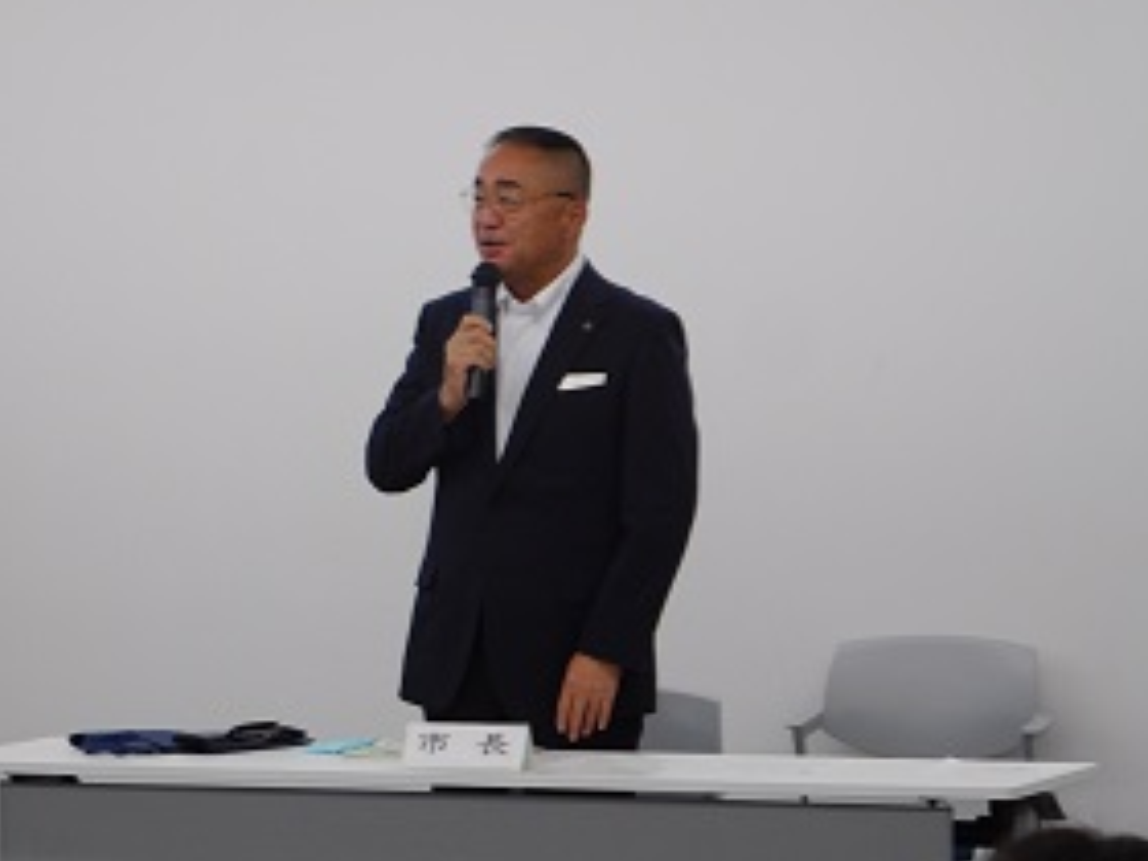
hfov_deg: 6.9
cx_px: 521
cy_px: 398
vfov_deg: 5.1
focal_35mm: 289
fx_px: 9584
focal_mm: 40.1
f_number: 5.5
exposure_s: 1/30
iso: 220
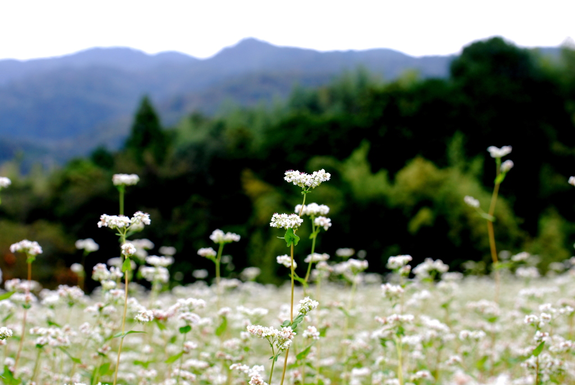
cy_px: 192
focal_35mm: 90
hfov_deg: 22.6
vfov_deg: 15.2
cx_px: 288
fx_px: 1439
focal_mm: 60
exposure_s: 1/125
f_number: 8
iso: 200
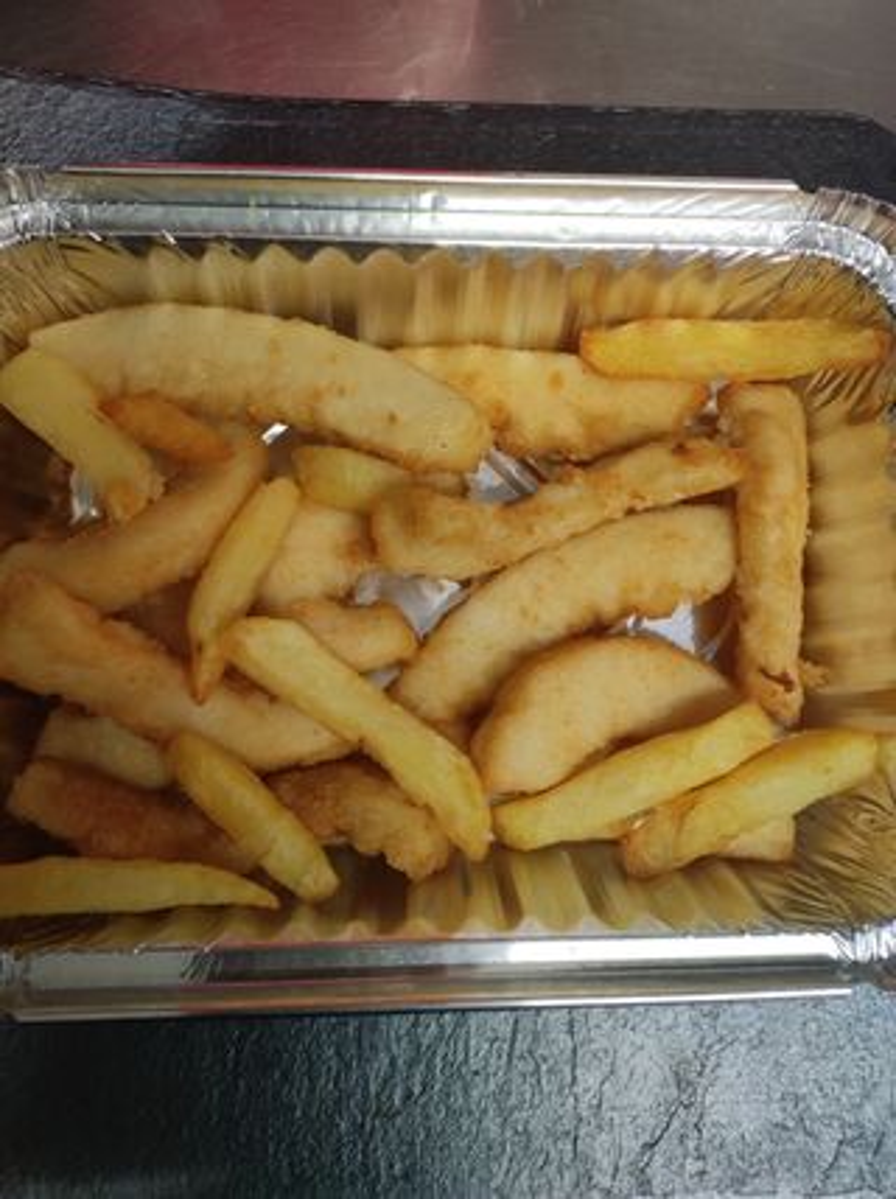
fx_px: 865
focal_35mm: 25
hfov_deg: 54.8
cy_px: 600
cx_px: 448
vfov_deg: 69.5
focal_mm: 4.7
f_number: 1.79
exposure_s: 1/33
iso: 517
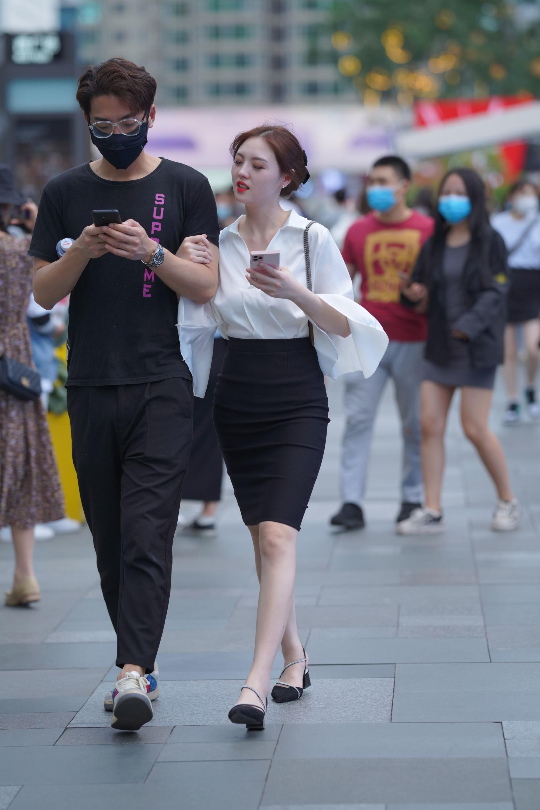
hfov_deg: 10.2
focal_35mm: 135
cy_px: 405
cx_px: 270
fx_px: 3038
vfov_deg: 15.2
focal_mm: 135
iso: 640
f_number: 2.5
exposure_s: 1/640
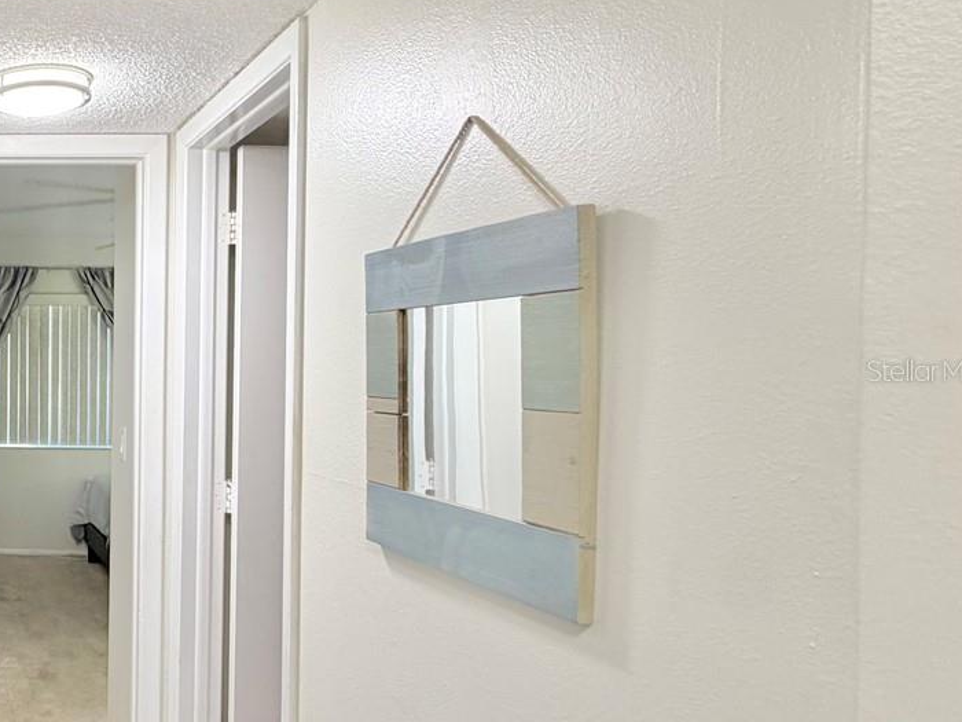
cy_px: 370
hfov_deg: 43.5
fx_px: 889
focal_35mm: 32
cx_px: -103
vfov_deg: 44.2
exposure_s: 1/60
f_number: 2.2
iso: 200
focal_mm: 2.22
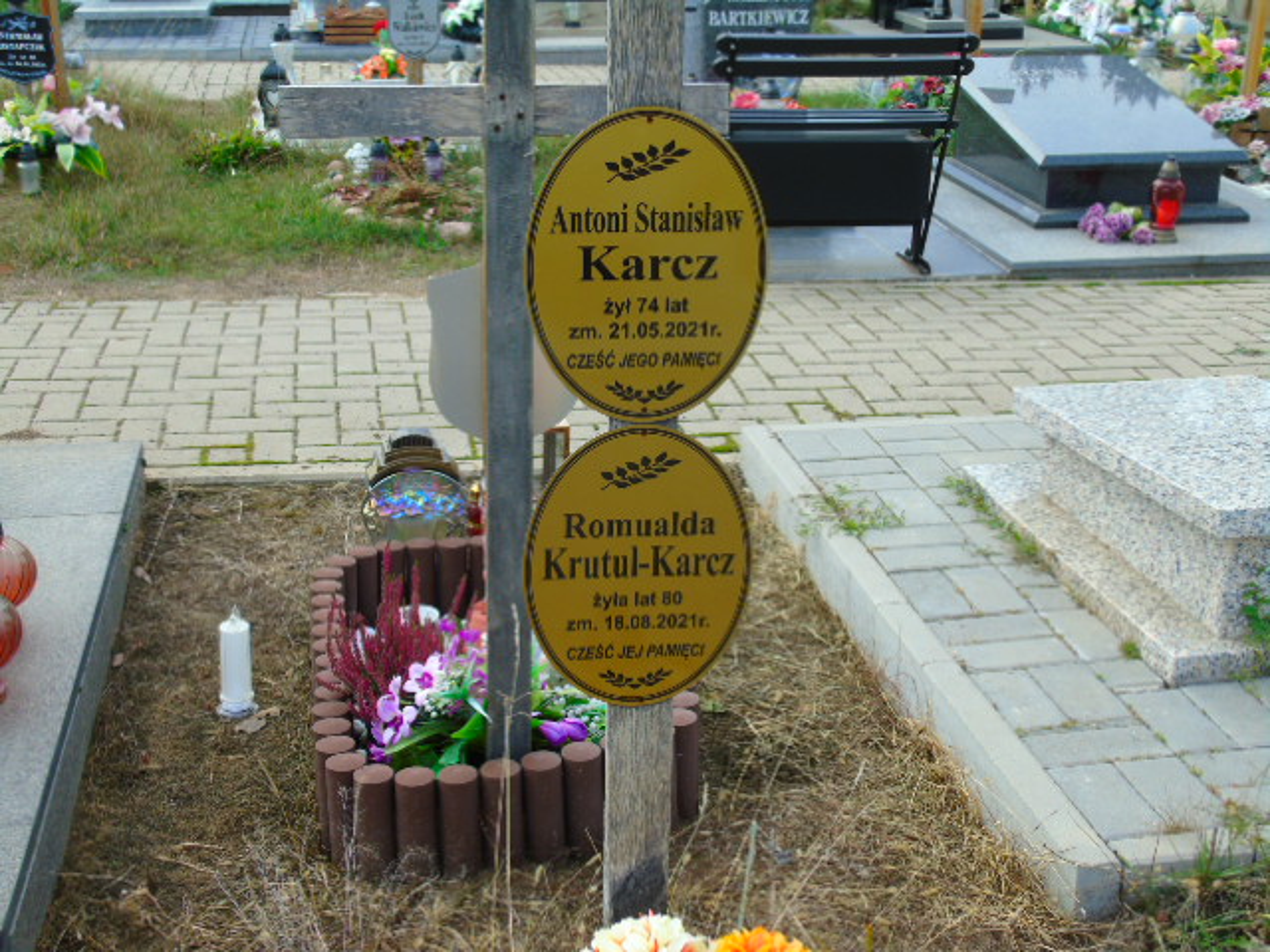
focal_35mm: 46
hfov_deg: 41.2
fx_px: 1688
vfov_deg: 31.5
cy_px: 476
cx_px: 635
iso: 80
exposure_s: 1/100
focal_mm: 8.2
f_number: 4.1
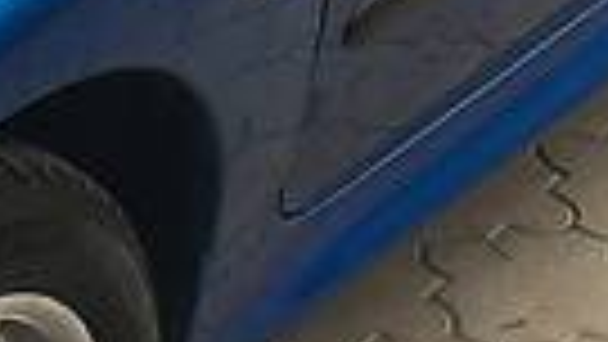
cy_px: -369
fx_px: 3015
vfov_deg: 6.3
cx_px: -383
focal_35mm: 187
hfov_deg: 11.0
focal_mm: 4.2
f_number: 2.2
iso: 25
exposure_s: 1/50
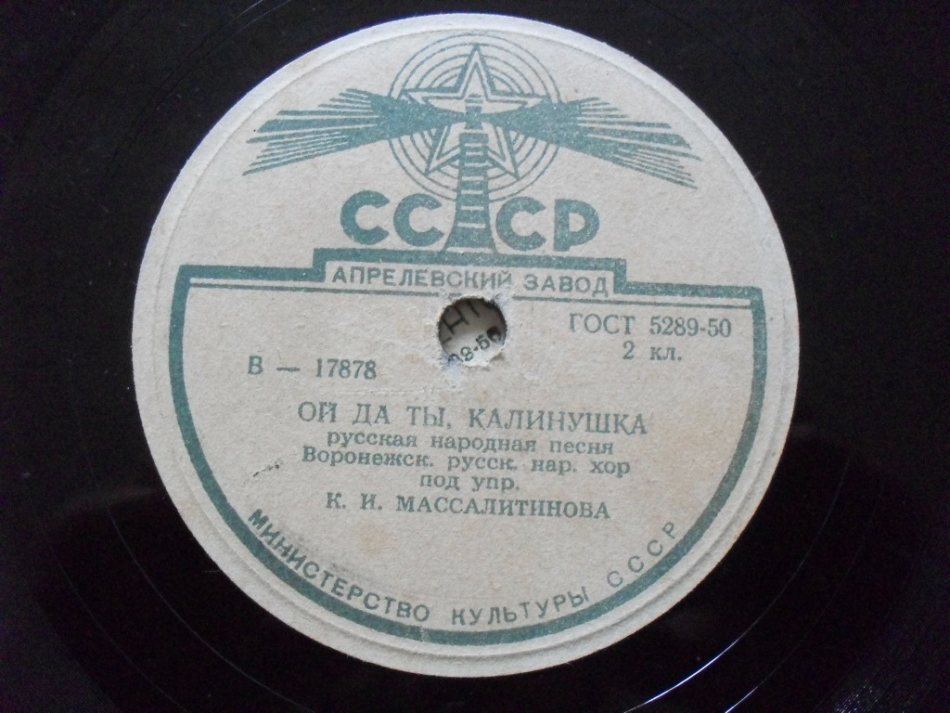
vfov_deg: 37.7
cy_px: 356
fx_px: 1043
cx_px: 475
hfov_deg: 49.0
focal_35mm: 38
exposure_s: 1/20
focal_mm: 6.3
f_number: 2.8
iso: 400
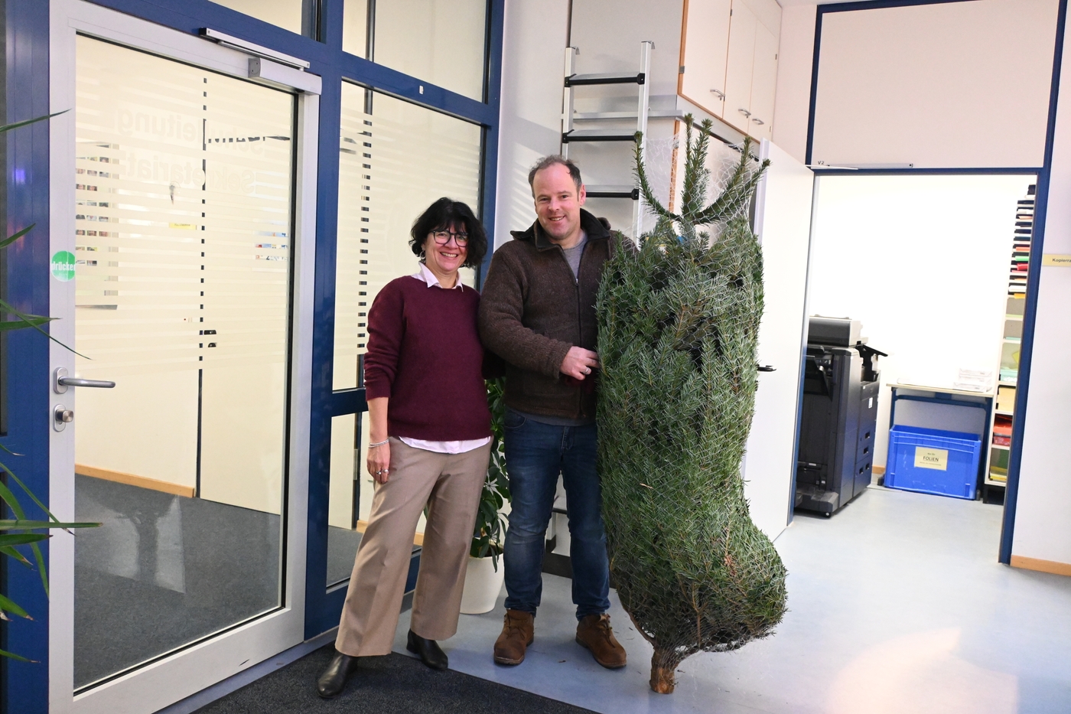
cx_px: 536
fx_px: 915
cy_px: 357
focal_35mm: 31
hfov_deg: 60.7
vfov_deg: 42.6
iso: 5600
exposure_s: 1/60
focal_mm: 20.5
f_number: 3.8
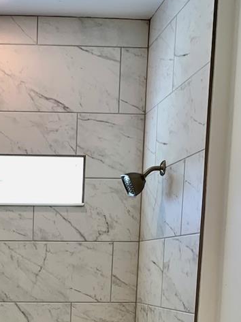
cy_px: 365
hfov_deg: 21.4
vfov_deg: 26.7
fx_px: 613
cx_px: -5
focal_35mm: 66
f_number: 1.8
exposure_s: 1/120
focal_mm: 4.25
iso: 25
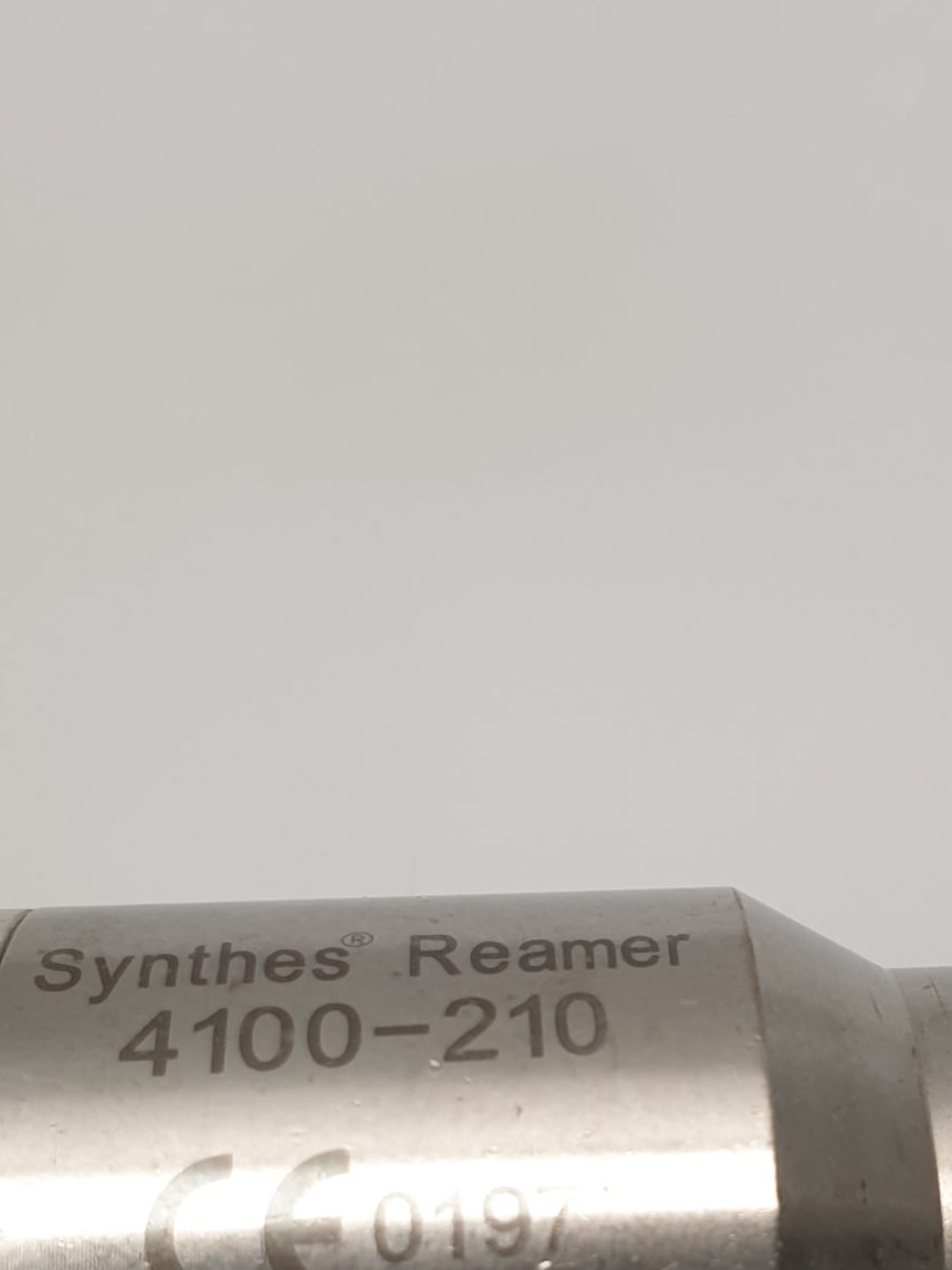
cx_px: 710
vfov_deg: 32.5
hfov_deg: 25.0
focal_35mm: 58
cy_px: 988
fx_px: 2127
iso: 50
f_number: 2.4
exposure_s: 1/50
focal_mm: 4.3
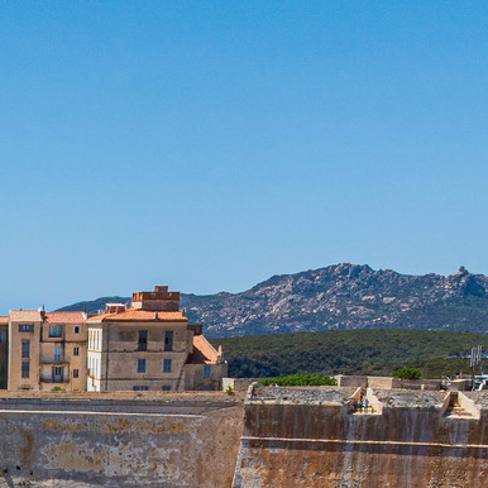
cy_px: 735
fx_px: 1404
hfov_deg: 18.7
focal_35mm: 88
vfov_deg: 17.7
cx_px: -94
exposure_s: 1/160
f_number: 11
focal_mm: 12.3
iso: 100
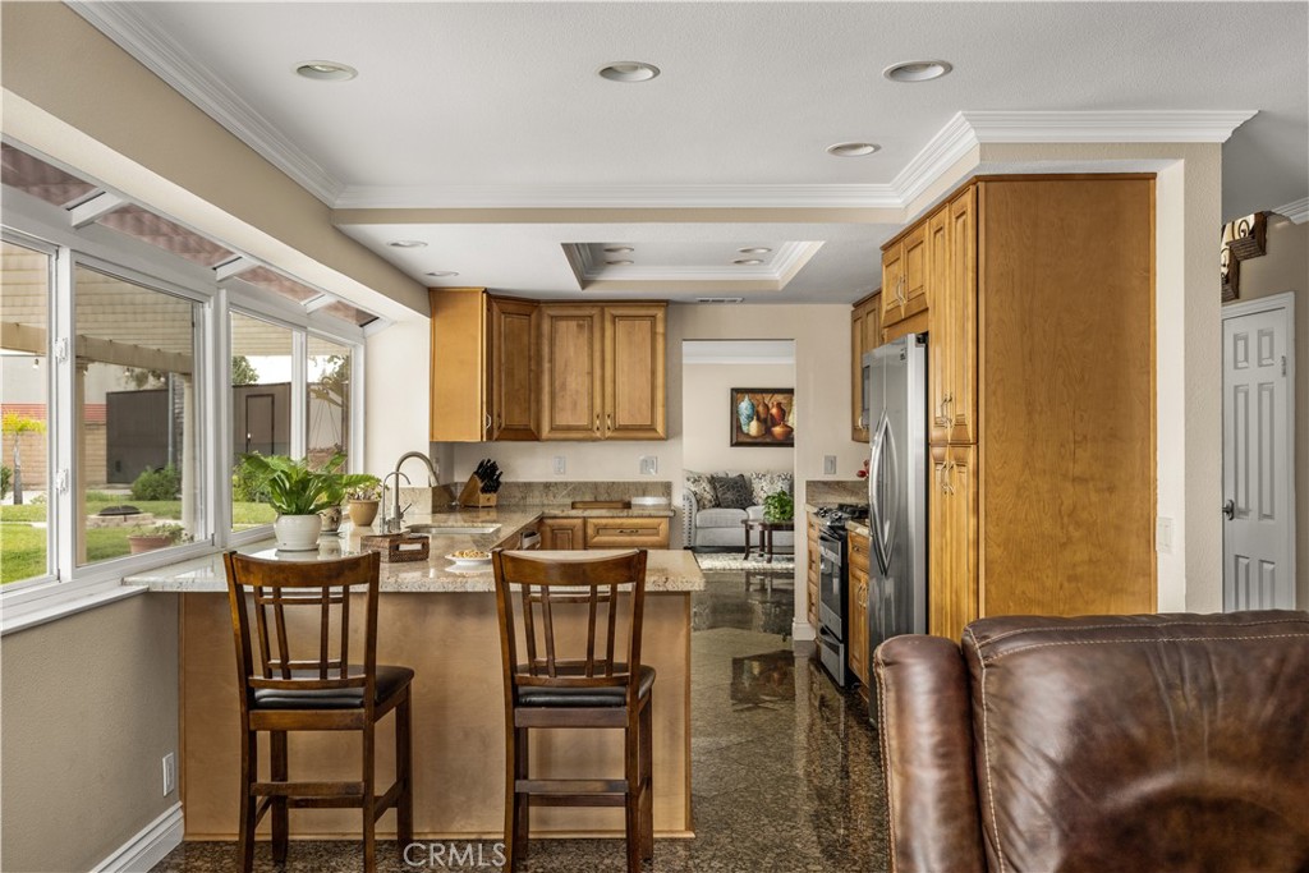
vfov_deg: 45.0
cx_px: 654
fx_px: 1055
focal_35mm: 29
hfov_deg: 63.7
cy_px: 436
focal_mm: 29
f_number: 6.3
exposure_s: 1.3
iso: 100
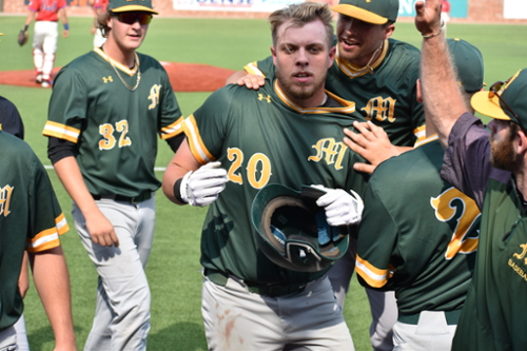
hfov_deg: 19.5
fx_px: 1536
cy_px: 176
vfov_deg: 13.0
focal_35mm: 105
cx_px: 264
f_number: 5.6
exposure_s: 1/500
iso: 200
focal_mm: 70
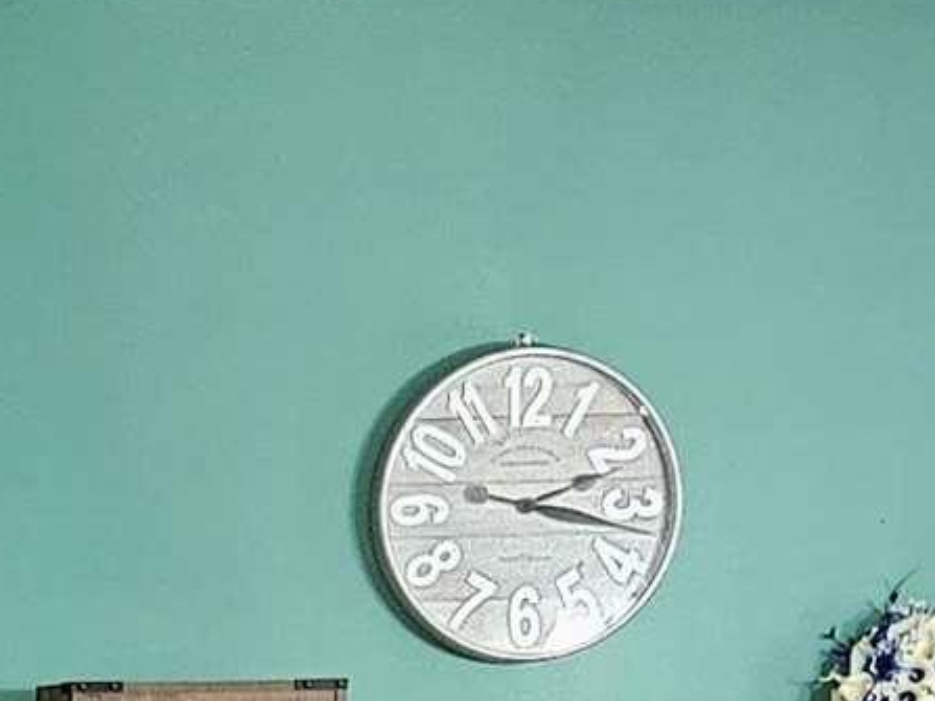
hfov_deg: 11.9
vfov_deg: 8.9
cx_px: -498
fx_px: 4267
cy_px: 1310
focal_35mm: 158
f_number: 1.8
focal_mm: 5.4
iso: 640
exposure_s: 1/60
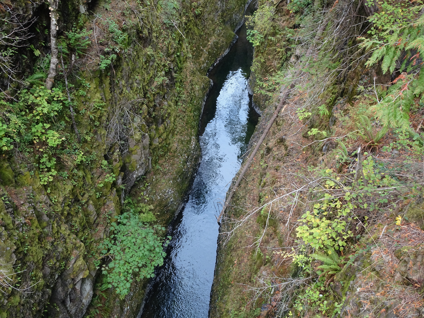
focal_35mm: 33
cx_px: 212
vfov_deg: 42.9
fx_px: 404
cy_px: 159
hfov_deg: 55.4
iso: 125
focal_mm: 5.61
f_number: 4
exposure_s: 1/40
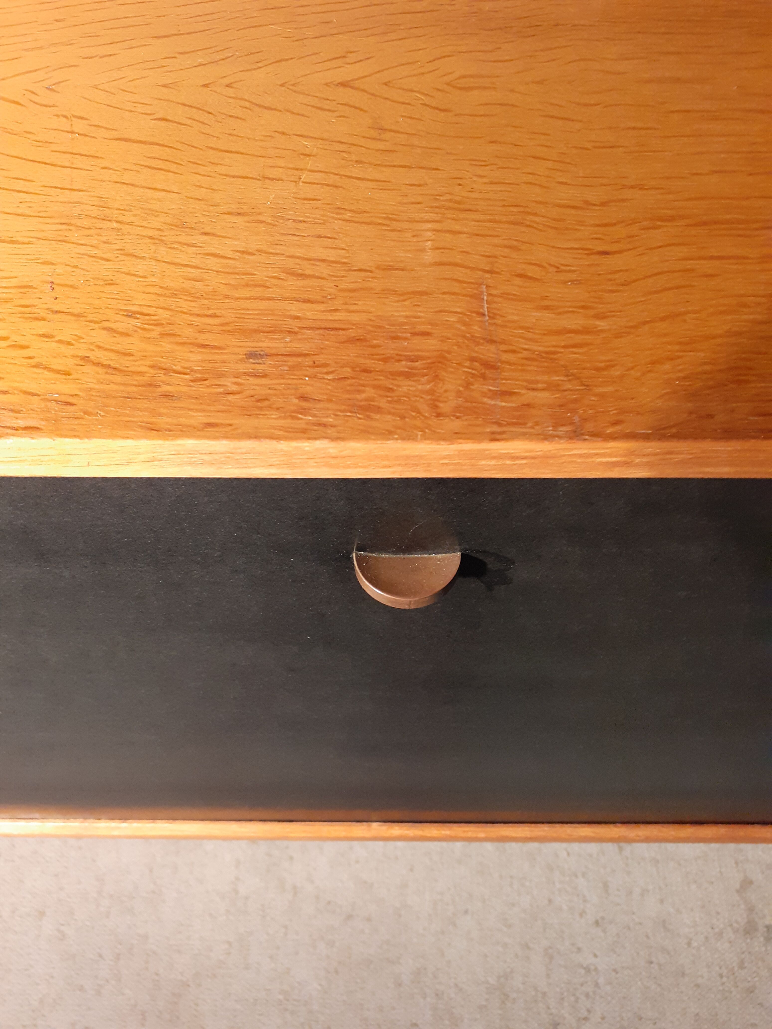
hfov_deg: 51.4
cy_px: 514
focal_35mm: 27
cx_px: 386
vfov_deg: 65.3
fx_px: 803
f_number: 1.9
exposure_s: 1/25
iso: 200
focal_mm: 3.6
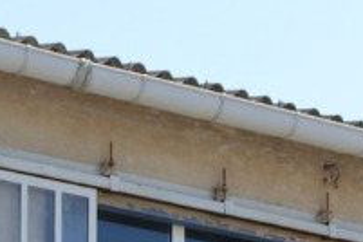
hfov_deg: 10.3
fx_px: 1946
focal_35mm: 193
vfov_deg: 6.5
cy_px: 733
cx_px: -208
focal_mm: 18
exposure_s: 1/200
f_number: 7.1
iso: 100
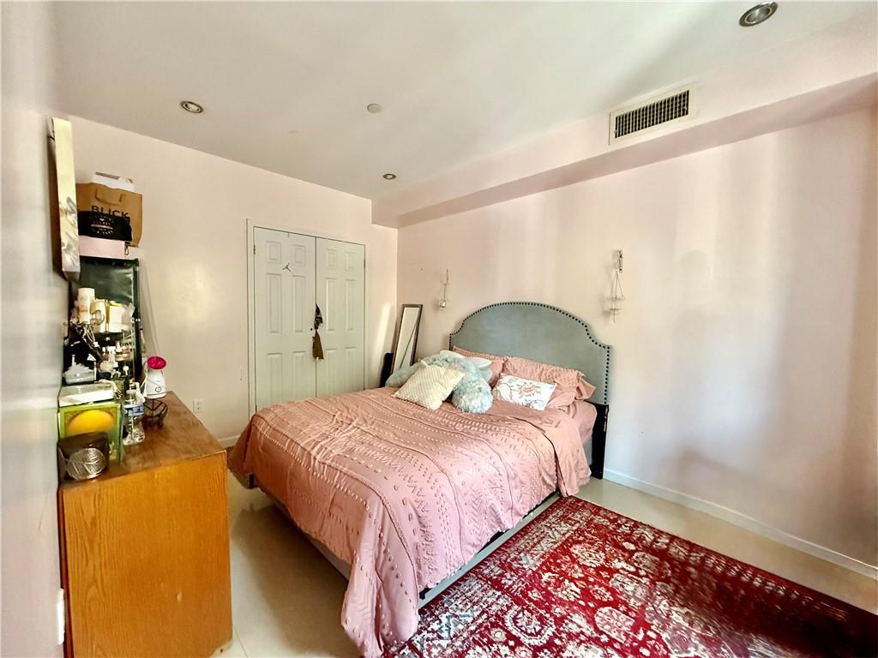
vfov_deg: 85.7
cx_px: 439
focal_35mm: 14
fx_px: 355
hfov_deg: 102.1
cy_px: 329
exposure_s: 1/60
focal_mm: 2.22
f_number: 2.2
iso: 800
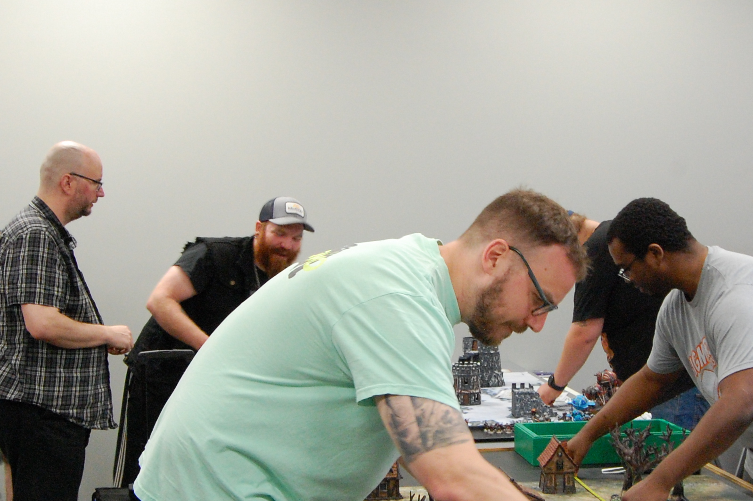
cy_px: 298
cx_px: 449
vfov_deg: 20.9
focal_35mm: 65
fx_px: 1357
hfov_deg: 30.9
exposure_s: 1/25
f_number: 8
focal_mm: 23
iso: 1600
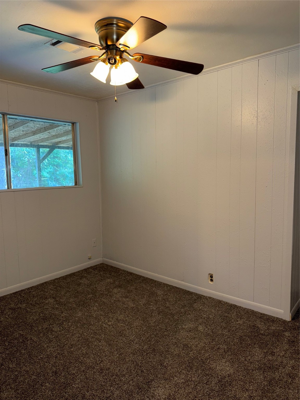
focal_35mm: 24
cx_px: 150
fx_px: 277
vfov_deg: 71.6
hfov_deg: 56.8
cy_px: 200
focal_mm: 6.76
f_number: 1.78
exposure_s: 1/23
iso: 80
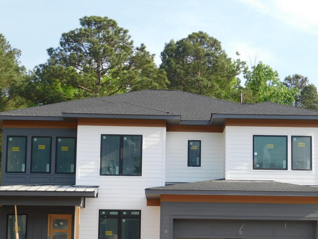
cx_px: 210
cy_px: 166
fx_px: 799
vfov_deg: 16.9
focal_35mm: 87
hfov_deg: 22.4
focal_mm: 10.4
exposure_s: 1/400
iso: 125
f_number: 4
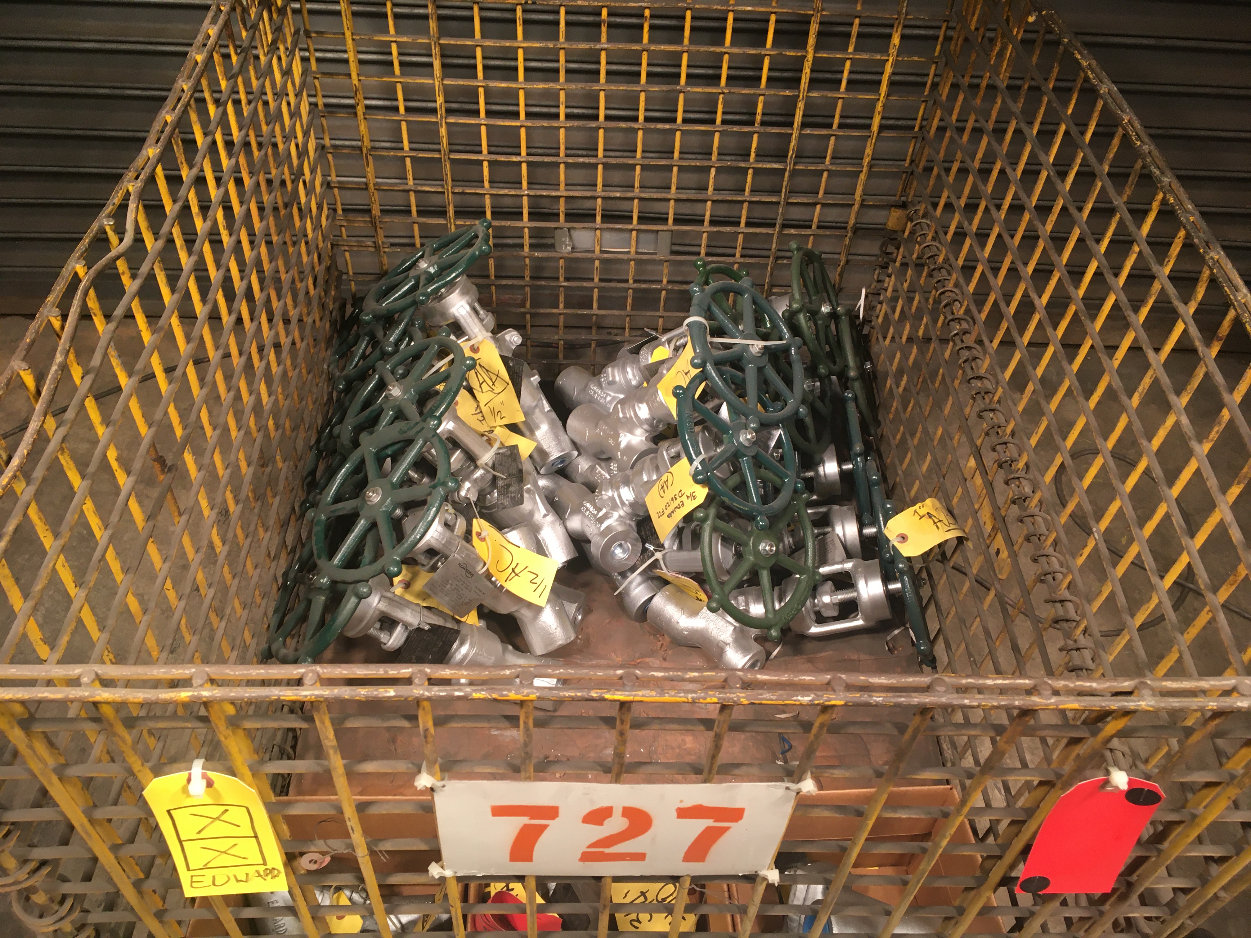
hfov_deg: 61.7
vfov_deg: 48.2
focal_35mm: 29
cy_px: 469
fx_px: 1048
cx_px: 626
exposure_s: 1/30
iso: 50
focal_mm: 4.15
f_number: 2.2
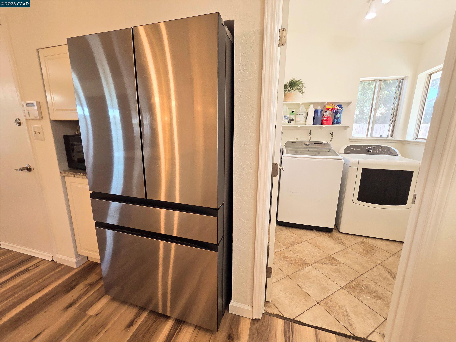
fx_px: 171
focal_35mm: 13
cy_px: 171
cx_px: 228
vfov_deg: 89.9
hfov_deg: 106.2
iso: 200
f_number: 2.2
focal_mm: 2.2
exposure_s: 1/120
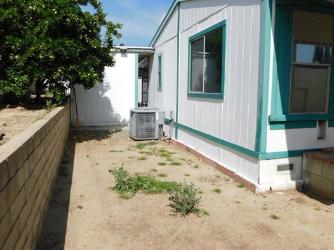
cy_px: 119
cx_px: 169
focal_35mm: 28
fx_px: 270
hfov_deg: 63.5
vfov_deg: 49.7
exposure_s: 1/640
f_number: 6
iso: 125
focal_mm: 4
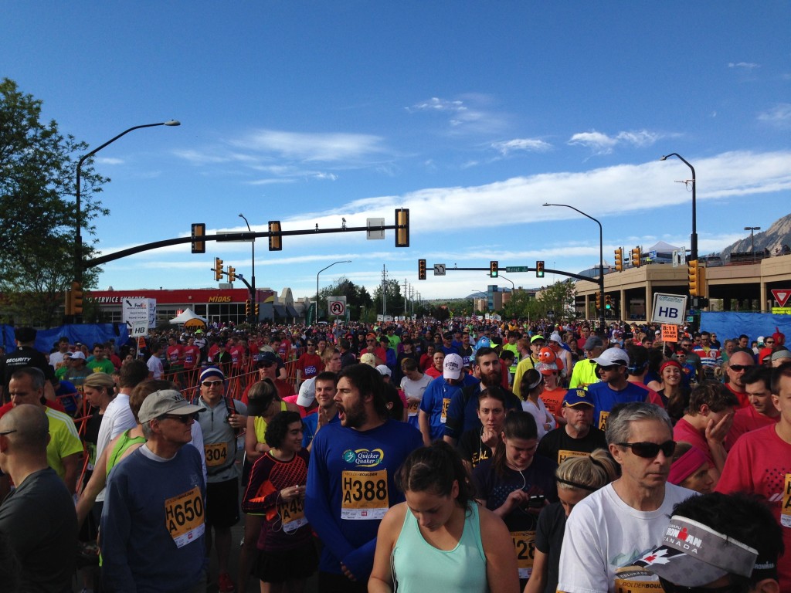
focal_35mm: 33
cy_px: 296
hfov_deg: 55.4
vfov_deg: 42.9
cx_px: 396
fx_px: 754
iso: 50
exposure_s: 1/1391
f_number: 2.4
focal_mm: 4.12
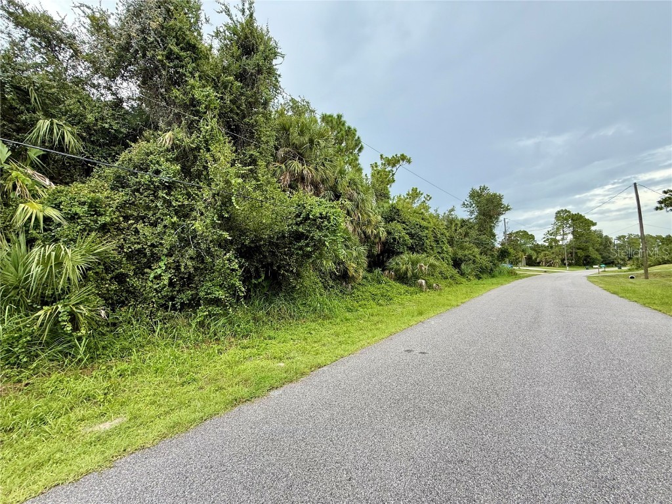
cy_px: 252
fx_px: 272
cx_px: 336
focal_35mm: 14
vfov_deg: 85.7
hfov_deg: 102.1
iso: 50
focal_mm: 2.22
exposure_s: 1/247
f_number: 2.2
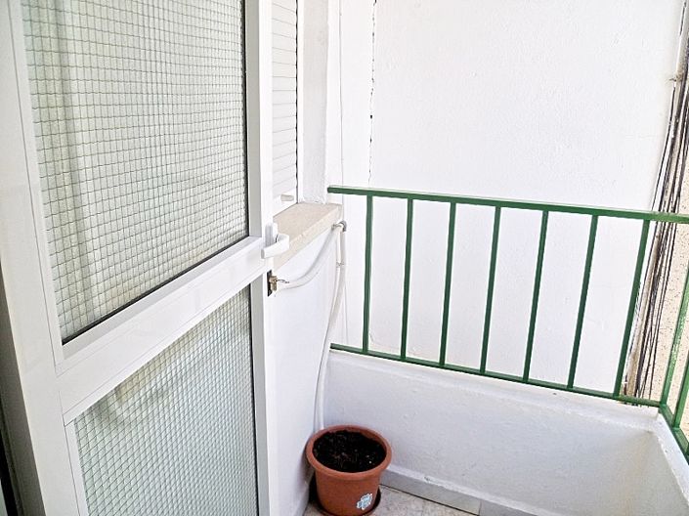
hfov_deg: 63.5
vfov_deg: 49.7
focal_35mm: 28
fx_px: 557
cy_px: 258
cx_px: 344
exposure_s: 1/200
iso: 80
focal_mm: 5
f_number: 2.8
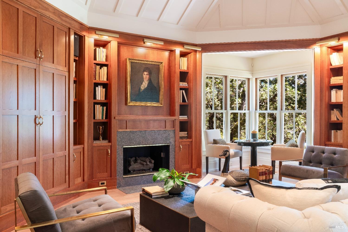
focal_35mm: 30
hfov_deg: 61.9
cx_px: 174
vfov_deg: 43.6
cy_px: 116
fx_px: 290
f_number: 14
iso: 100
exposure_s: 2.5
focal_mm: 30
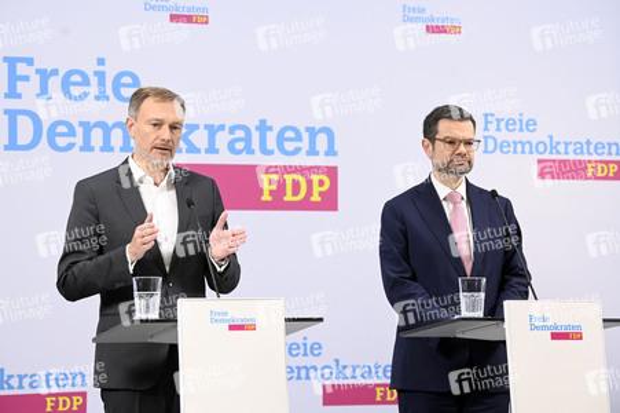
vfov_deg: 11.2
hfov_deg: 16.8
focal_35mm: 122
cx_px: 310
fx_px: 2100
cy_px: 206
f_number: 4.5
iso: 5000
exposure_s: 1/640
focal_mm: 122
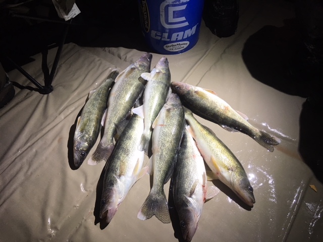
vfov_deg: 48.2
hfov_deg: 61.7
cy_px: 121
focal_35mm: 29
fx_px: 271
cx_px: 162
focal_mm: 4.15
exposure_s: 1/30
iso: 40
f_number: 2.2
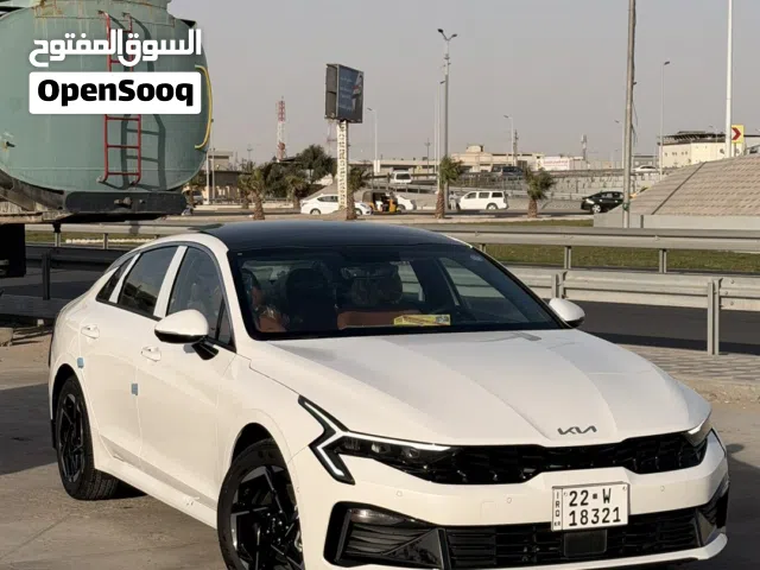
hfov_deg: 39.7
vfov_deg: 30.3
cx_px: 380
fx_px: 1054
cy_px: 285
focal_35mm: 48
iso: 64
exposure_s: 1/7874
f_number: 1.78
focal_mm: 6.76
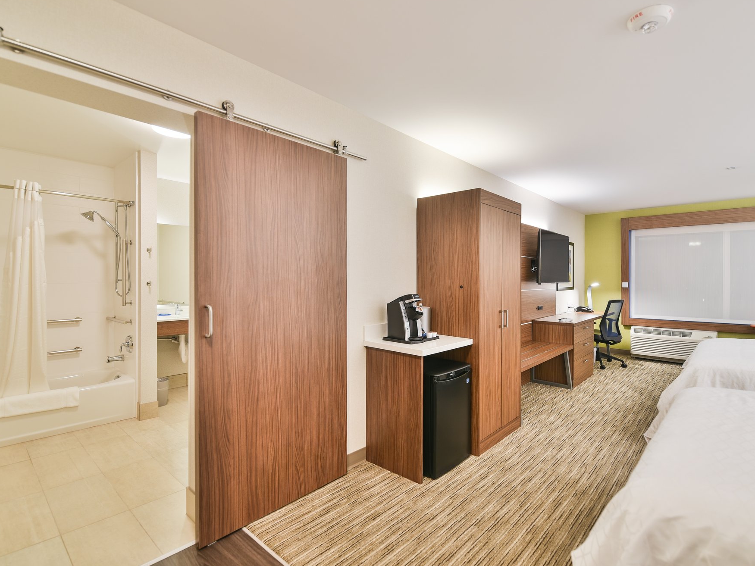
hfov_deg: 87.7
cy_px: 282
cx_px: 392
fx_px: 393
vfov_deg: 71.6
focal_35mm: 18
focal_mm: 16
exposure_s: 1/10
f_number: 2.8
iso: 100
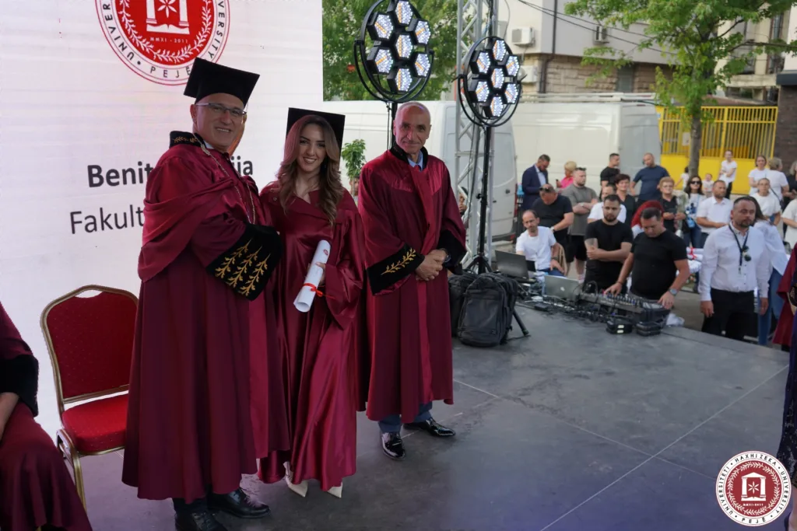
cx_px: 398
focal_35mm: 31
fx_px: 686
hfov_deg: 60.3
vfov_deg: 42.3
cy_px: 266
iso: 200
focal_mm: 31
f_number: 4
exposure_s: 1/160
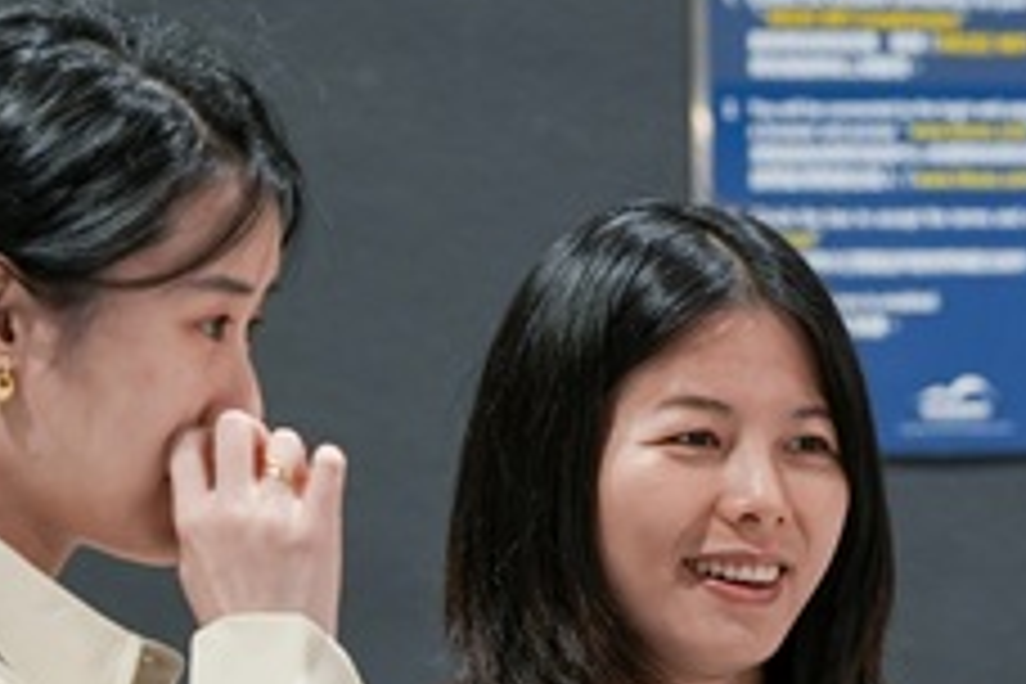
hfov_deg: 6.0
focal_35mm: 341
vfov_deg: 4.0
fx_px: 9720
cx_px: 1364
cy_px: 720
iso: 400
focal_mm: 77.7
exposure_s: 1/77.6
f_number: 4
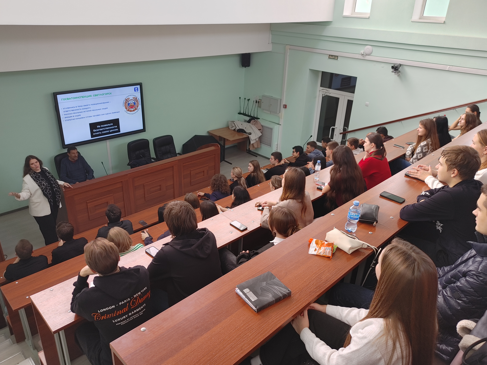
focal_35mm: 26
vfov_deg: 53.1
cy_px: 182
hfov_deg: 67.3
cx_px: 244
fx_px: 366
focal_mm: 5.58
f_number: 1.8
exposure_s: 1/100
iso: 100
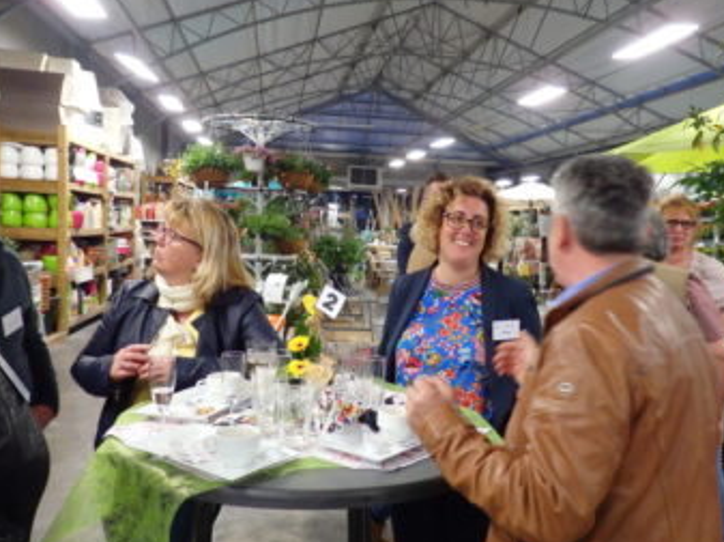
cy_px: 276
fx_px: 669
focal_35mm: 32
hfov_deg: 56.8
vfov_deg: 44.1
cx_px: 379
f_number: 3.3
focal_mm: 5.5
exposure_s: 1/25
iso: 1000
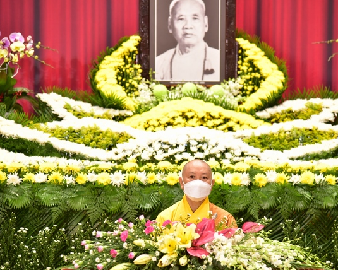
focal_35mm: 137
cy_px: 136
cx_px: 199
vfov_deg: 11.3
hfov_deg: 14.1
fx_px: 1370
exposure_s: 1/60
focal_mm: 120
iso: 1250
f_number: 4
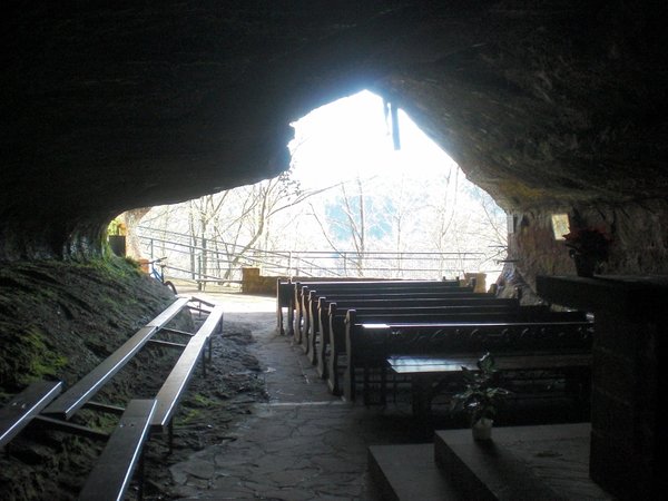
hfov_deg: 49.0
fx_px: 733
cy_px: 250
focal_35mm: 38
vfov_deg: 37.7
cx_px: 334
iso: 200
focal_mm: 6.3
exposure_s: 1/100
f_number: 3.1
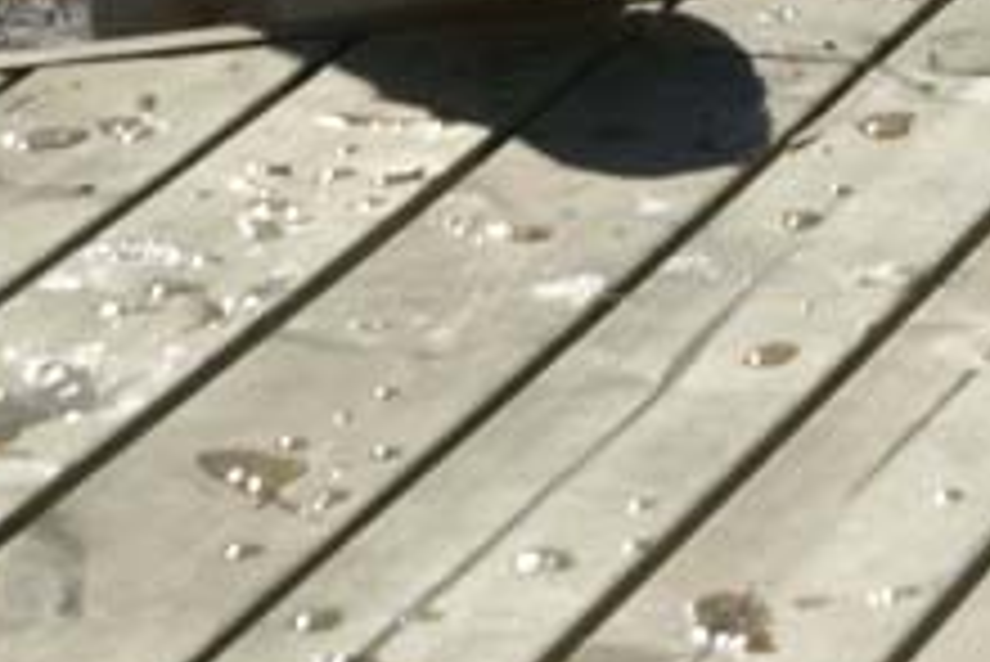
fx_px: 9851
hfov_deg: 5.7
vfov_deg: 3.8
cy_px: -306
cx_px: 832
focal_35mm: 358
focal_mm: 70
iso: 100
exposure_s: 1/250
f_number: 13
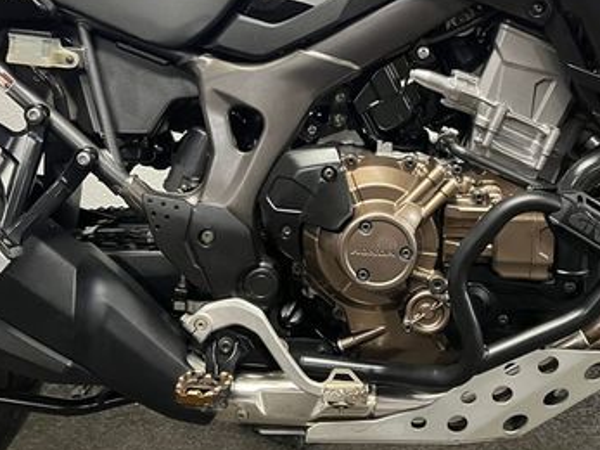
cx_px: 323
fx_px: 832
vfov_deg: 29.8
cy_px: 114
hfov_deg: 39.6
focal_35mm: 48
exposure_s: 1/50
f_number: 1.6
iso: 200
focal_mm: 5.1
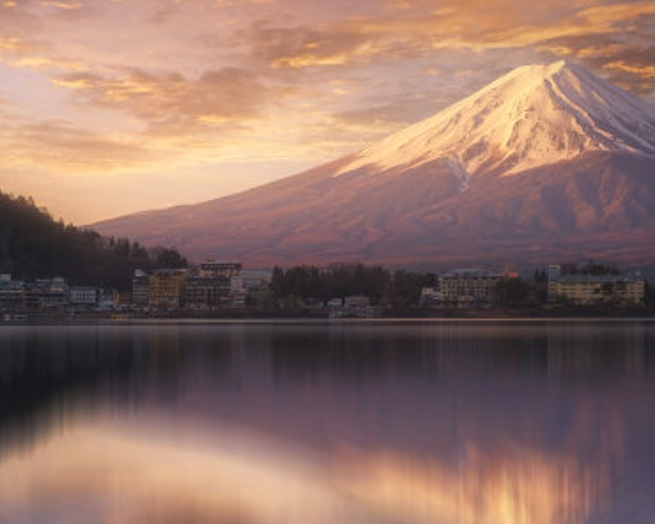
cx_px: 391
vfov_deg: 21.0
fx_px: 1415
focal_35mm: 73
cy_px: 285
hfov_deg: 26.0
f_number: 11
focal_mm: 31.5
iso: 200
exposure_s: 20
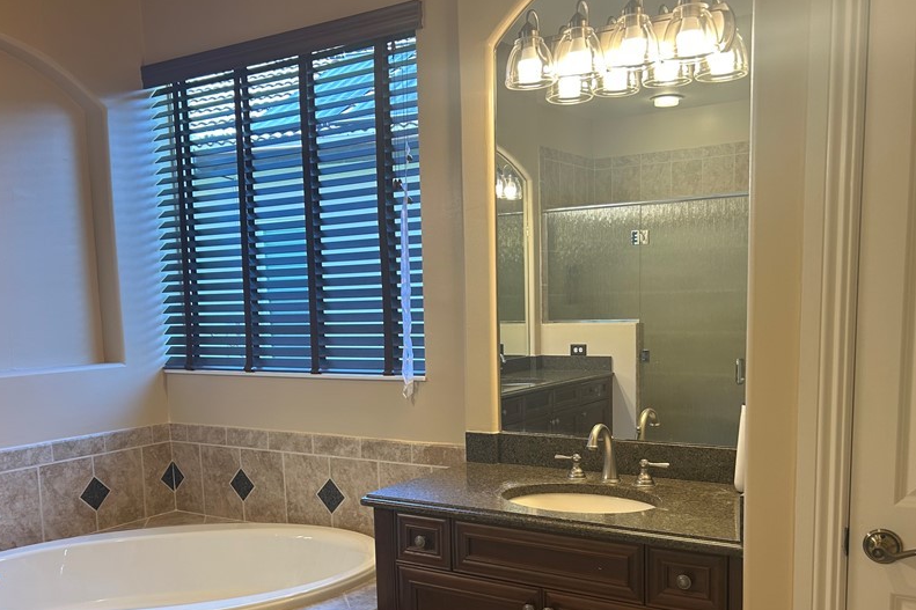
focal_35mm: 35
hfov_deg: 54.4
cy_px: 422
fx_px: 890
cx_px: 433
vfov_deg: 37.3
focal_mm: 5.7
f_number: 1.5
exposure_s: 1/120
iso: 64
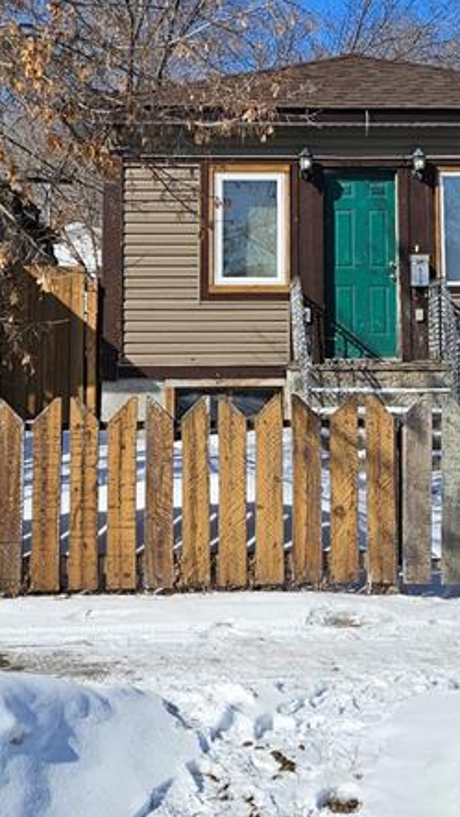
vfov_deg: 35.4
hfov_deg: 20.7
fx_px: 1256
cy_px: 226
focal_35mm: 58
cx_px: 275
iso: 25
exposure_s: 1/4087
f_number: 1.8
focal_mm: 5.4
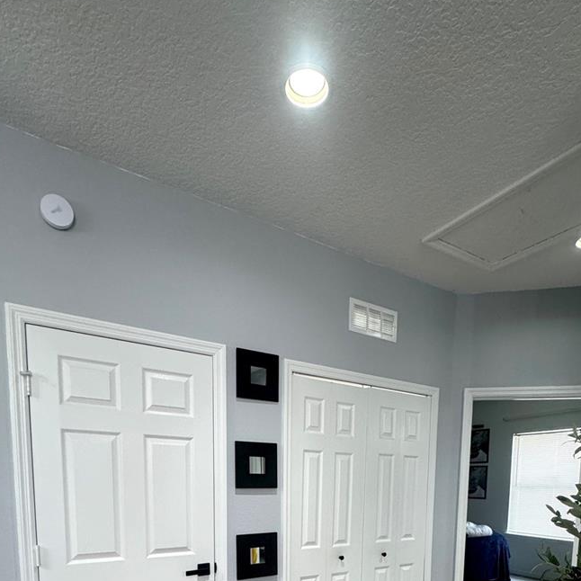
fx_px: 437
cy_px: 527
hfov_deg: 67.2
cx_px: 310
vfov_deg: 57.4
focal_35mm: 23
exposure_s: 1/120
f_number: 2.2
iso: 250
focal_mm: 2.22
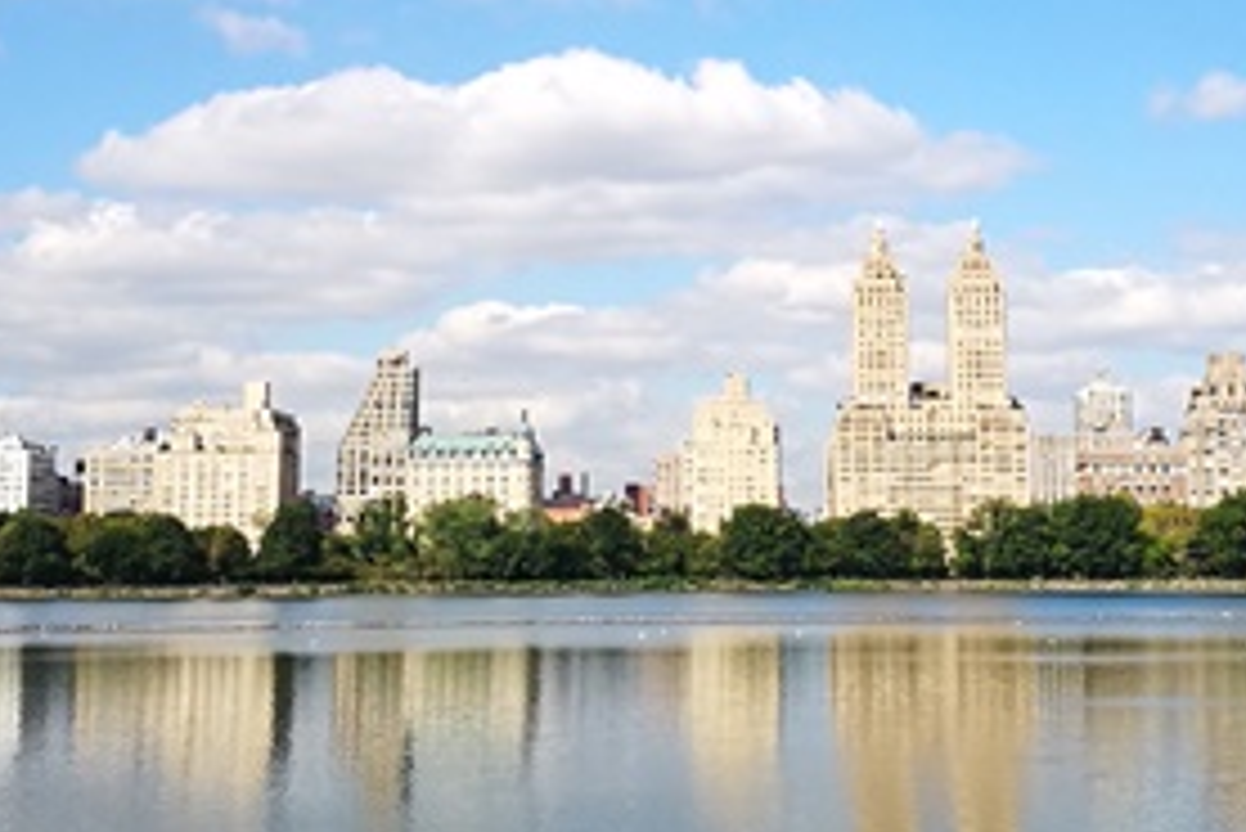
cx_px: 729
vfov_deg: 18.6
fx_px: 2528
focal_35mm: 73
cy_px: 193
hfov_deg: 27.6
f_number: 2.2
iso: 50
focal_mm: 4.5
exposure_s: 1/953
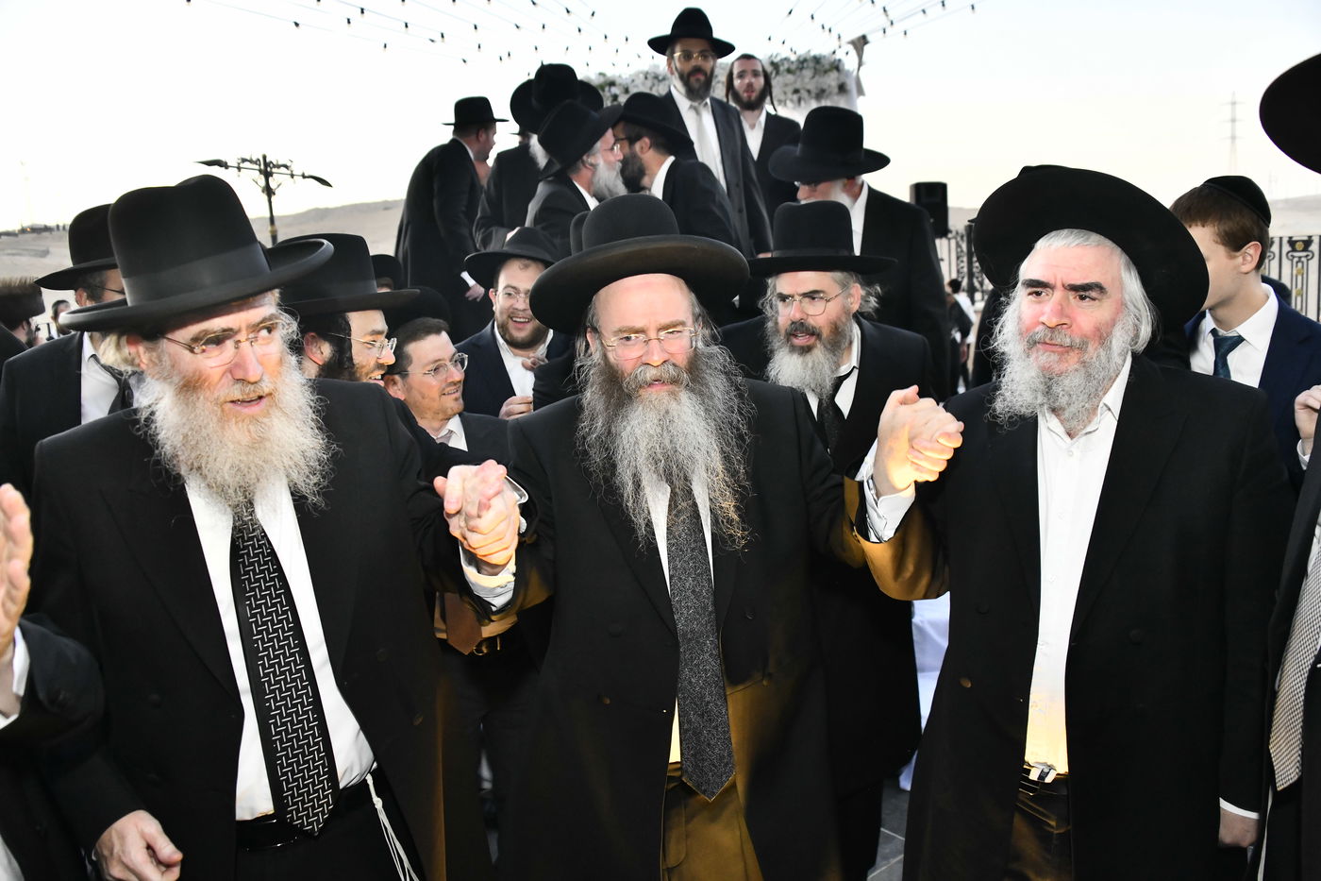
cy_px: 440
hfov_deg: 65.5
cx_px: 660
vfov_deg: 46.4
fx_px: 1027
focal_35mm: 28
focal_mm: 28
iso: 2000
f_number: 5
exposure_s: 1/250
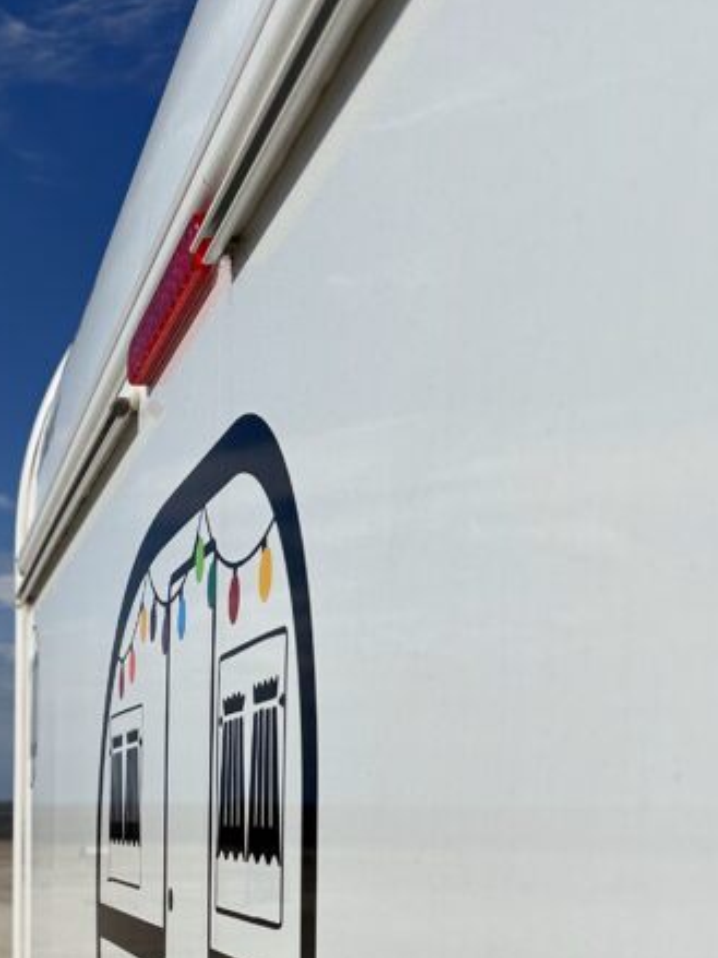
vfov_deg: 32.6
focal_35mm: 56
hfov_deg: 24.4
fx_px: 1549
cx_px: -61
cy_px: 864
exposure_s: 1/18519
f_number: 1.78
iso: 80
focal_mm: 6.86
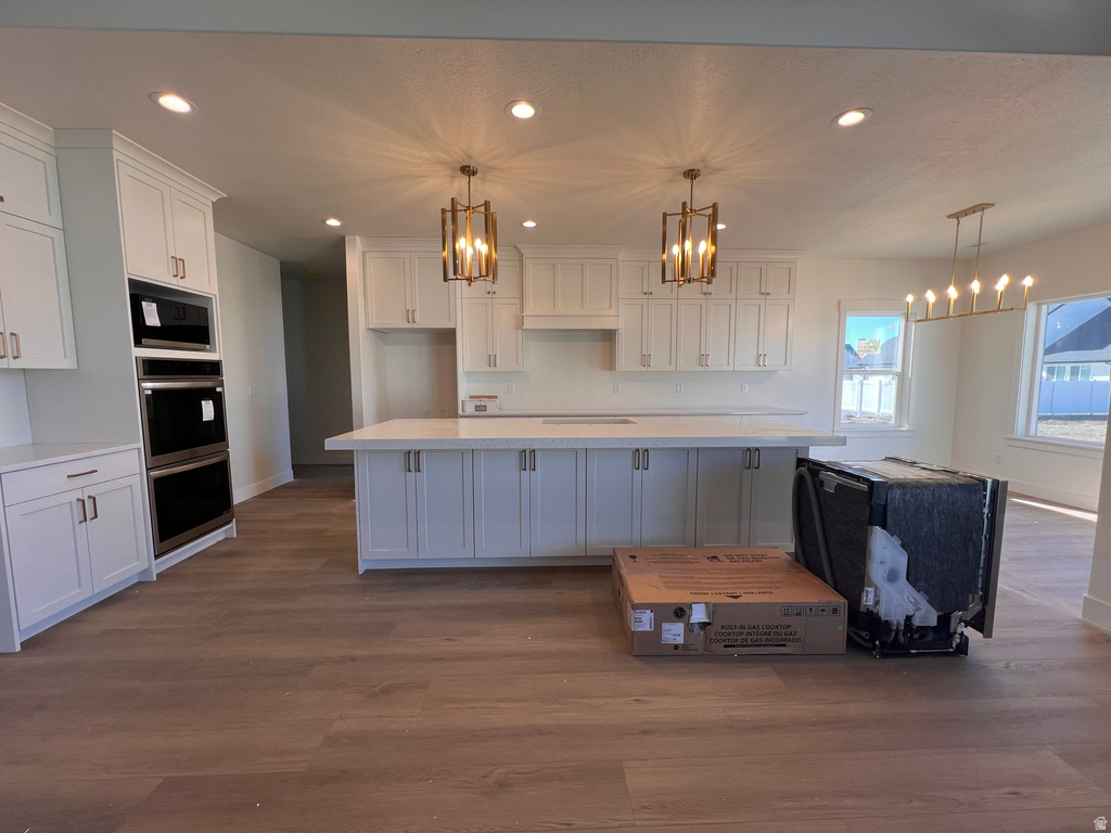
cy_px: 416
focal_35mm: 13
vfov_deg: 89.9
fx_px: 417
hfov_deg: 106.2
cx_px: 556
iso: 32
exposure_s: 1/129
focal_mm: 1.57
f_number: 1.8
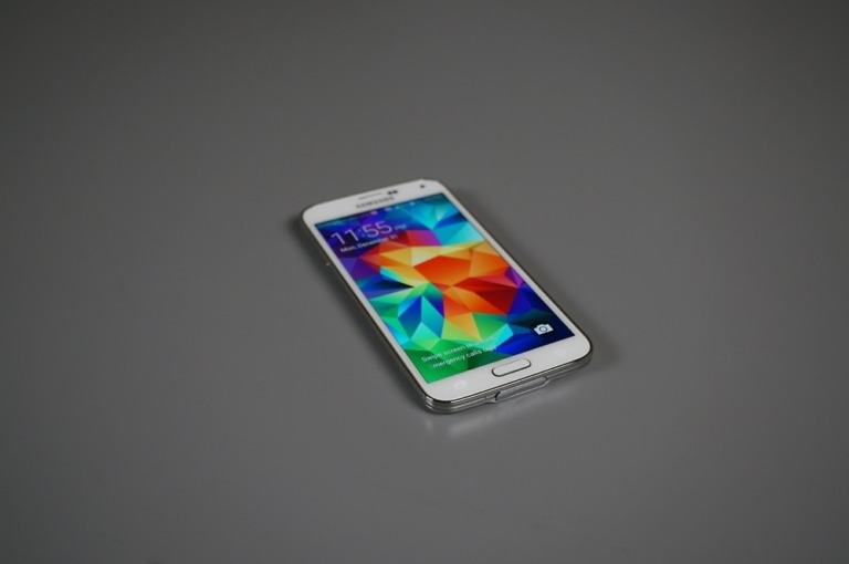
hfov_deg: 43.7
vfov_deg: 29.8
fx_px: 1060
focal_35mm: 45
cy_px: 282
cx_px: 424
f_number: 4.5
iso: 250
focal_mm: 30
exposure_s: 1/60
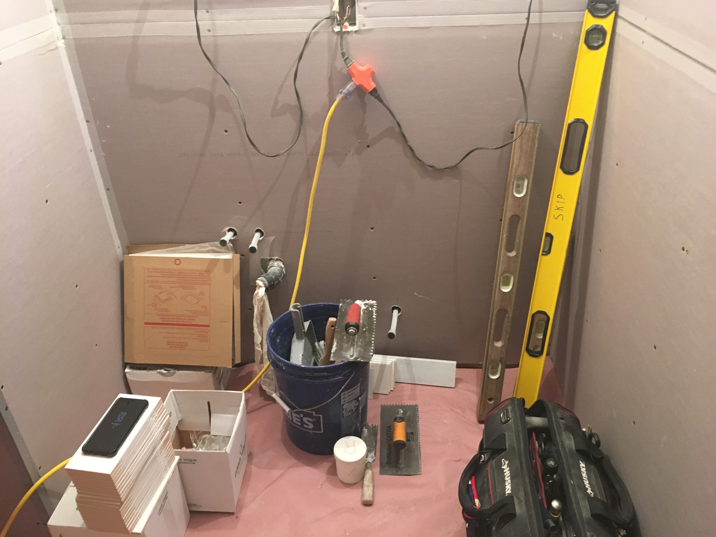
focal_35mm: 29
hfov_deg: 61.7
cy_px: 268
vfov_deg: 48.2
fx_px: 600
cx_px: 358
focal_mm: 4.15
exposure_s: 1/30
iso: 125
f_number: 2.2
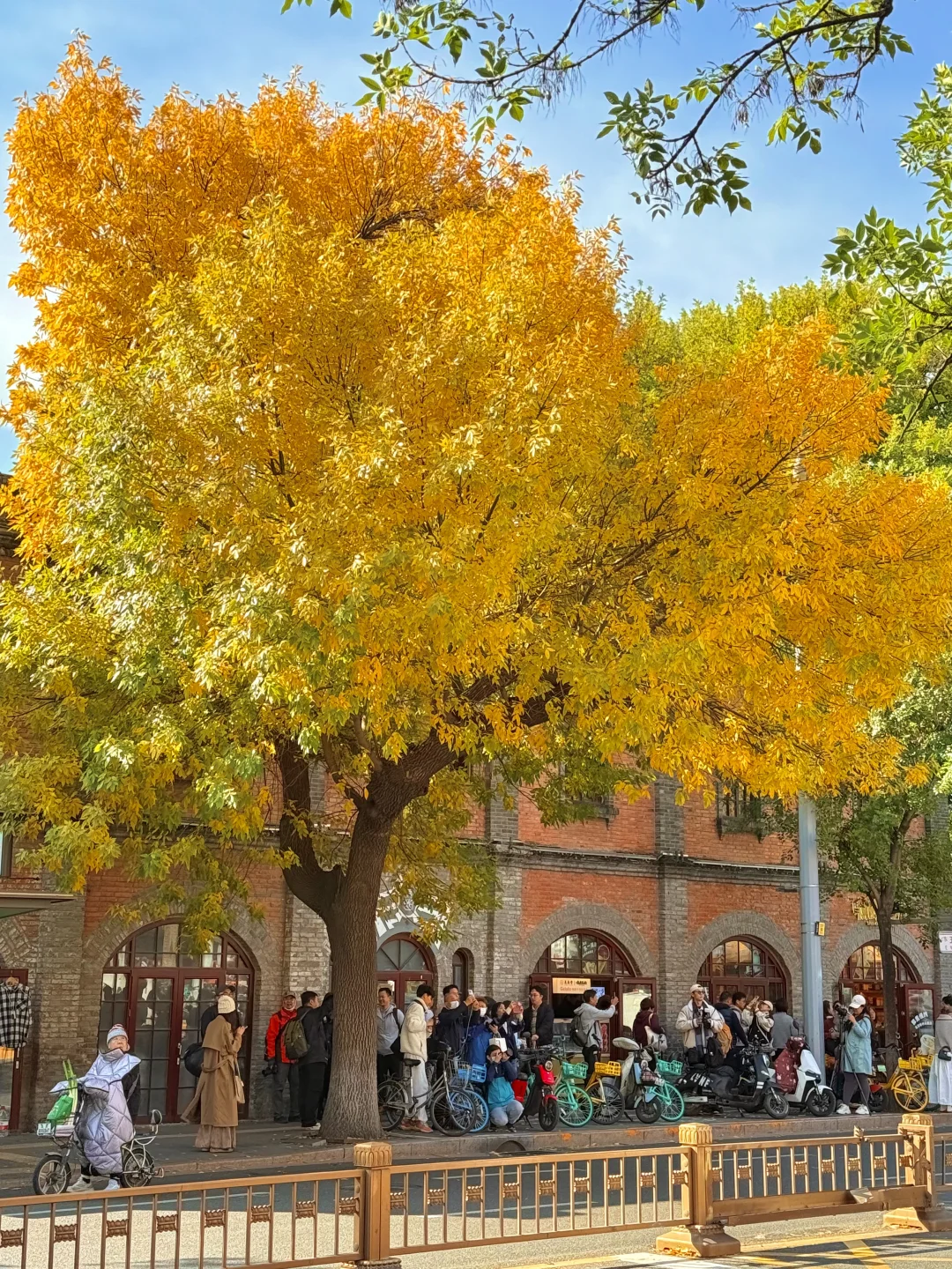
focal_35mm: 48
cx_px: 476
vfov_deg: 39.7
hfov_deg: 30.3
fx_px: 1760
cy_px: 634
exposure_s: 1/652
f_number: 1.78
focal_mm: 6.76
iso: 100
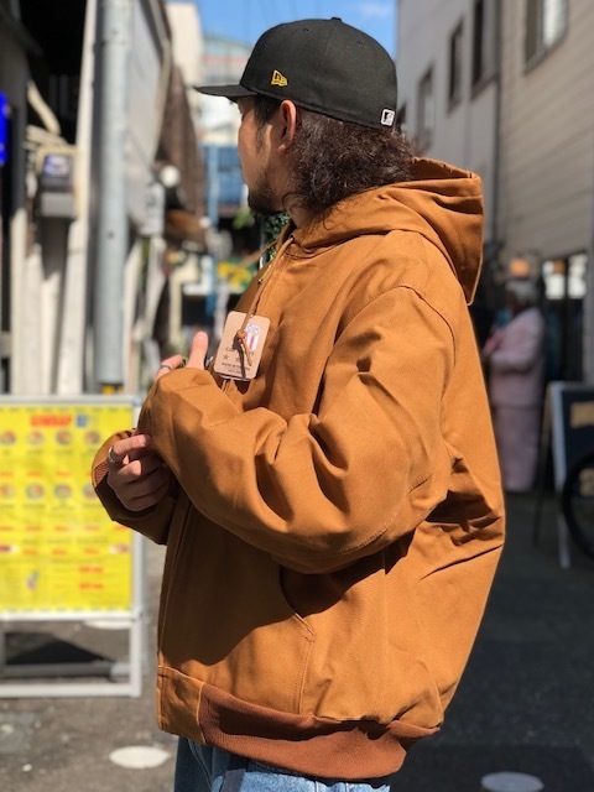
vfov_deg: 36.8
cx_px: 297
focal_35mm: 52
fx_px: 1190
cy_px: 396
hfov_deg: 28.0
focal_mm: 6
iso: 16
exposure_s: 1/684
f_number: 2.4
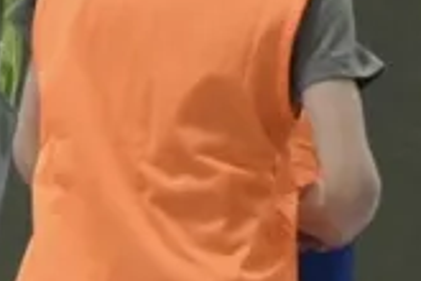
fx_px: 5075
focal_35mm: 434
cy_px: 238
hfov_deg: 4.7
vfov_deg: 3.2
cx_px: -505
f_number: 2.8
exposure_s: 1/1600
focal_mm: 70
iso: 16000
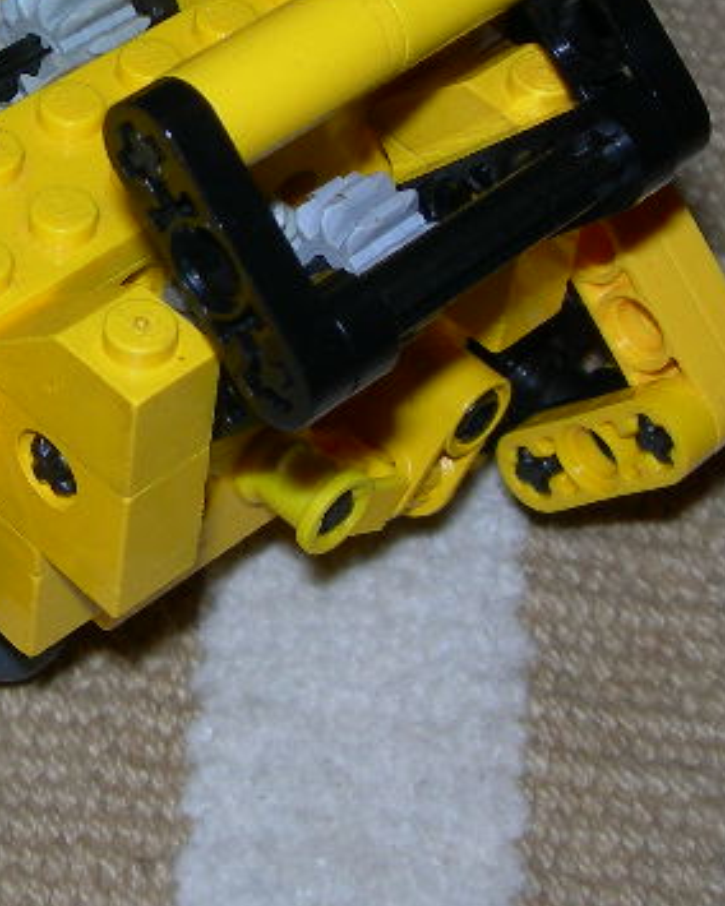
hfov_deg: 14.2
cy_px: 253
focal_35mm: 107
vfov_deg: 17.9
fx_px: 2870
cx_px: 49
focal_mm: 7.8
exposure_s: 1/60.1
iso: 50
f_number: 4.8
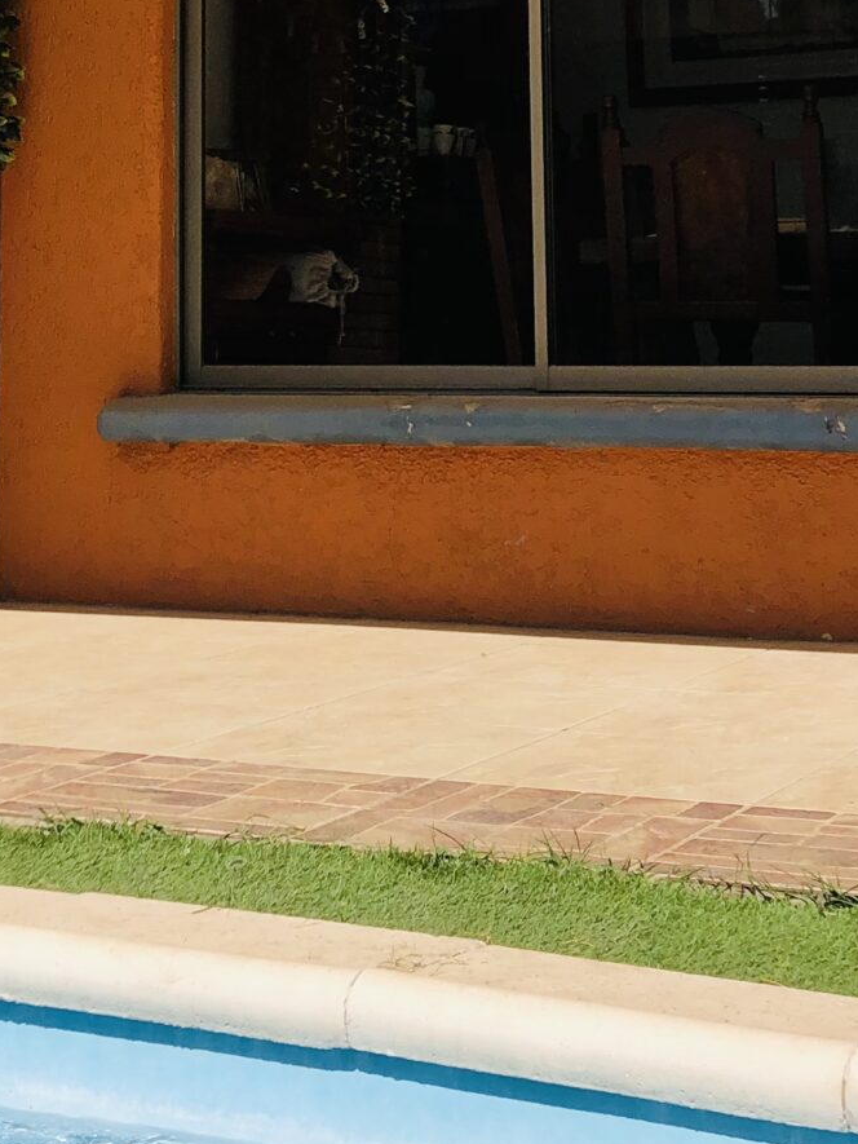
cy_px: 54
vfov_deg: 23.3
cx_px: 262
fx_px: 2676
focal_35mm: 81
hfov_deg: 18.1
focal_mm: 4
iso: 20
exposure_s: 1/2857
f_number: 1.8
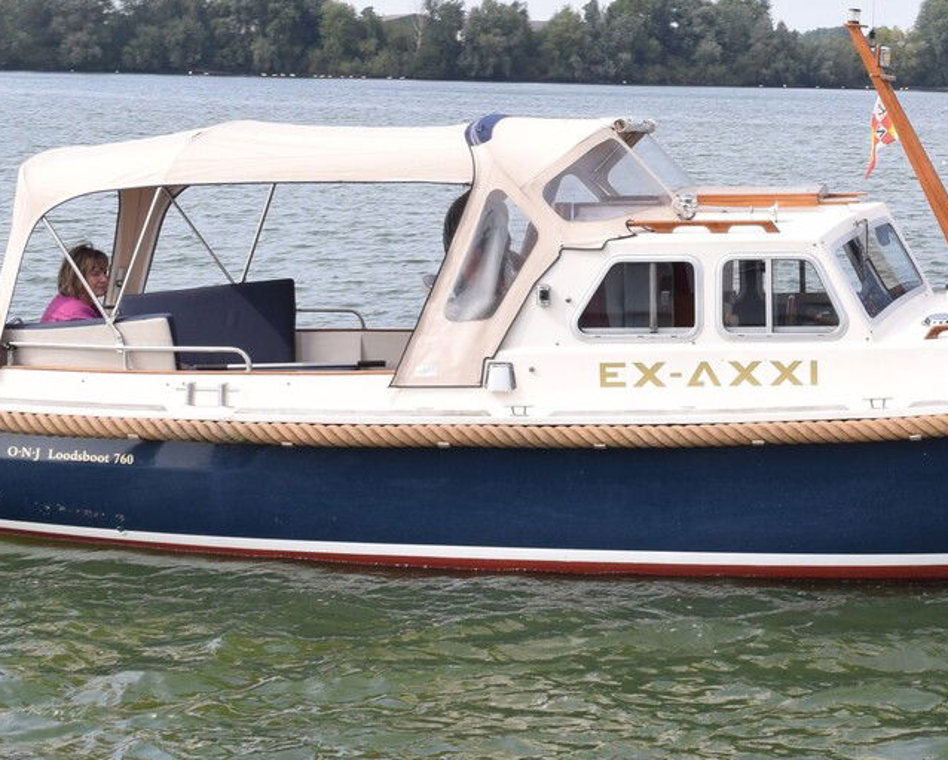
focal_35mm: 61
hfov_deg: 30.6
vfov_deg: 25.0
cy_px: 311
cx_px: 684
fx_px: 1709
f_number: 8
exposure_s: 1/100
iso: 200
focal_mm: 23
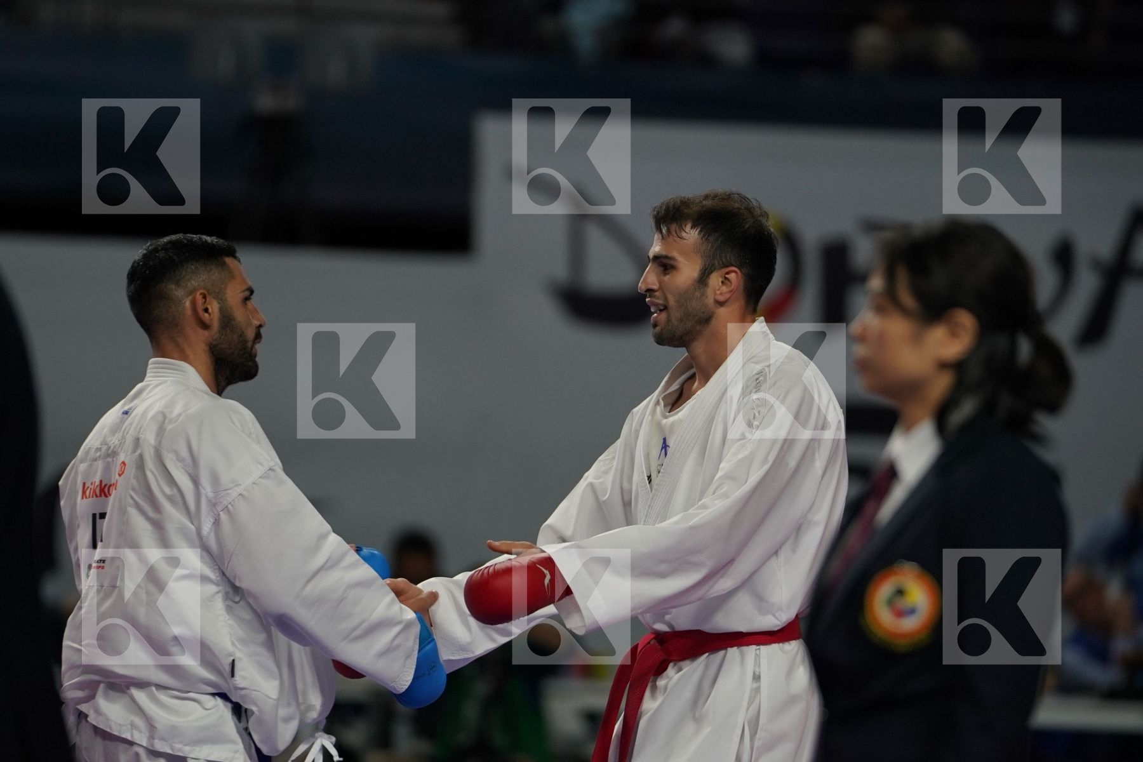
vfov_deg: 4.6
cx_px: 572
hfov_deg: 6.9
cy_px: 381
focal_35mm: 300
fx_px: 9524
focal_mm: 200
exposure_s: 1/1000
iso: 800
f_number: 2.8
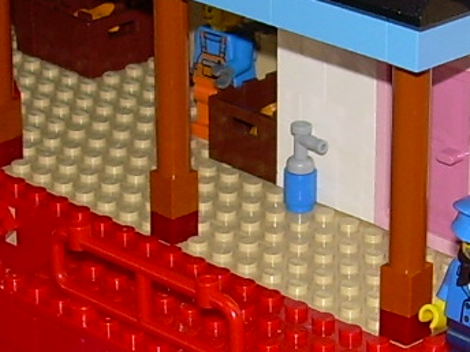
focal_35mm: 177
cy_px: 138
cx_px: 296
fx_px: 2403
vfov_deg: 8.4
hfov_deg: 11.2
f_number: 2.8
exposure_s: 1/60
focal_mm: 6.3
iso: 50
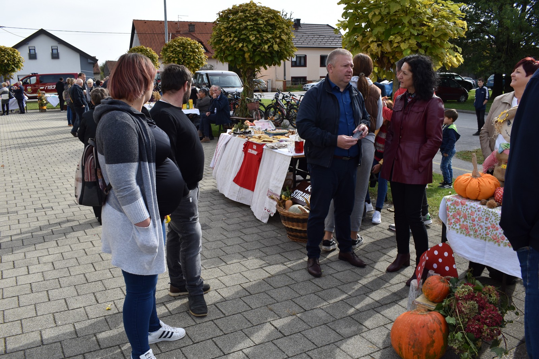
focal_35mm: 30
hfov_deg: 61.9
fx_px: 449
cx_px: 270
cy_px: 180
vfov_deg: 43.6
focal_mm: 20
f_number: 8
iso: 140
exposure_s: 1/250
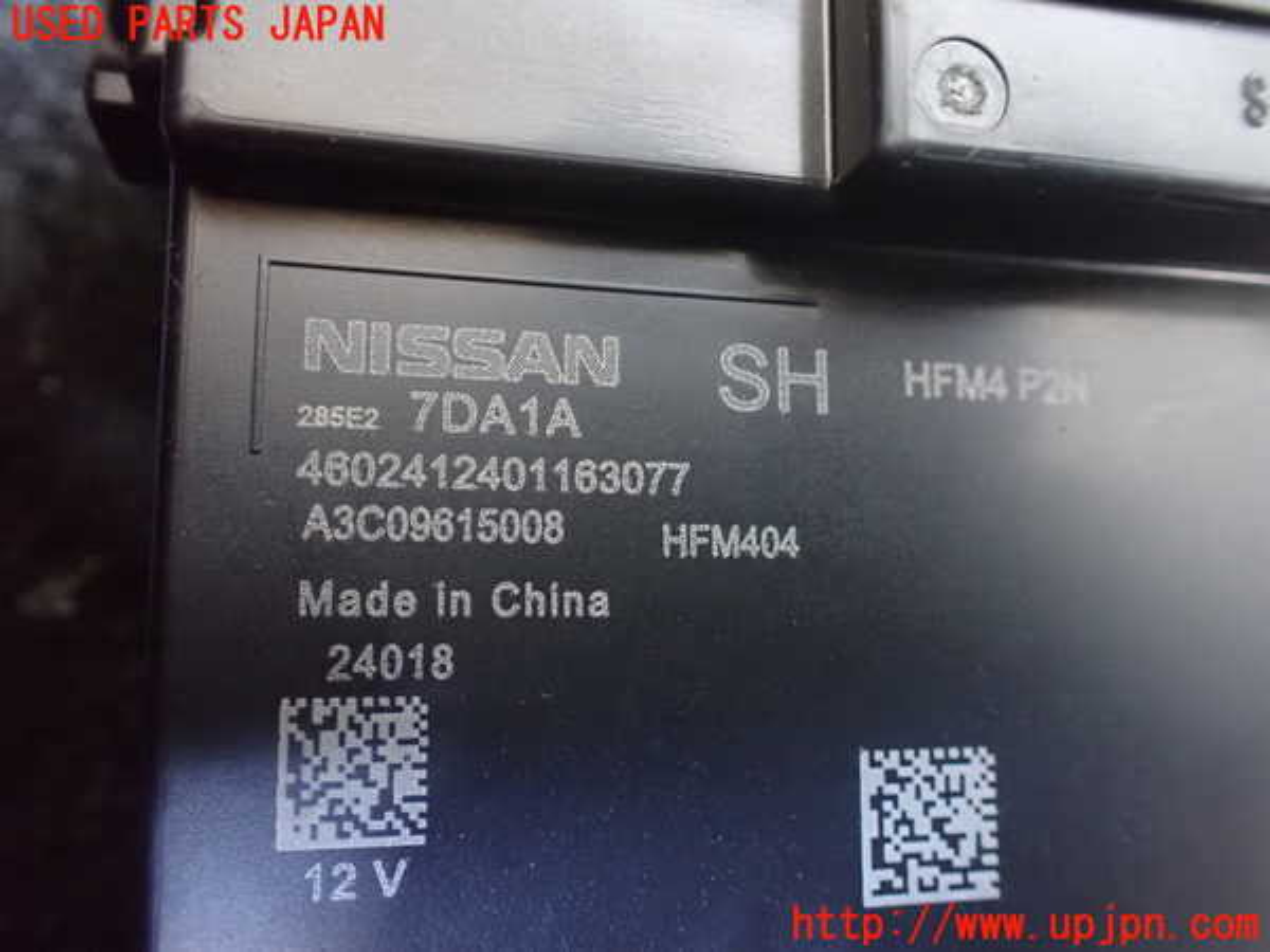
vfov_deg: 46.8
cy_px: 476
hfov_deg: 60.0
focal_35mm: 30
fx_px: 1101
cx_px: 635
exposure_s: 1/30
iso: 1600
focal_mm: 5.4
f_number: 2.3
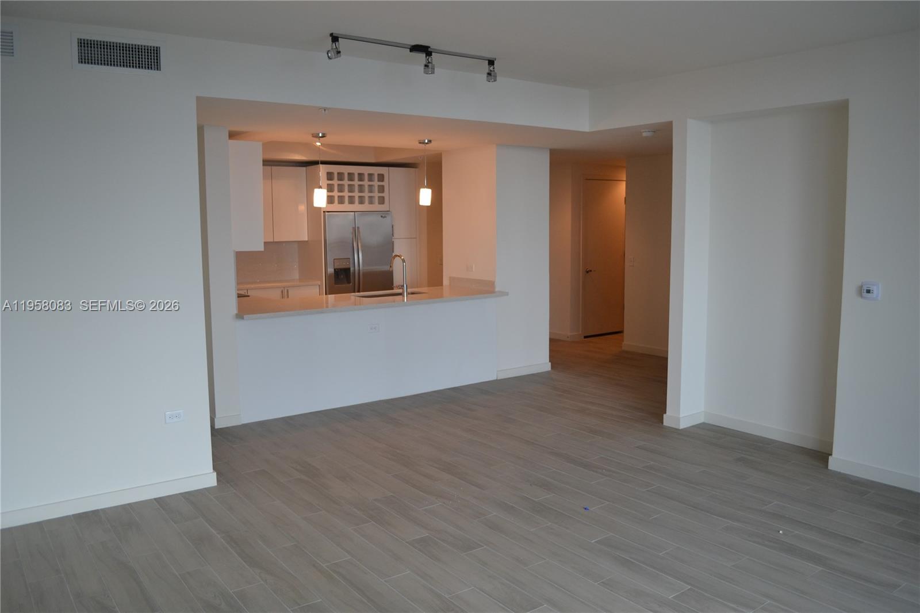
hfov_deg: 67.4
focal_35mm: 27
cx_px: 460
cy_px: 306
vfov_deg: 47.9
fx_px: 690
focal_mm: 18
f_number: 4.5
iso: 400
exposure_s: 1/80
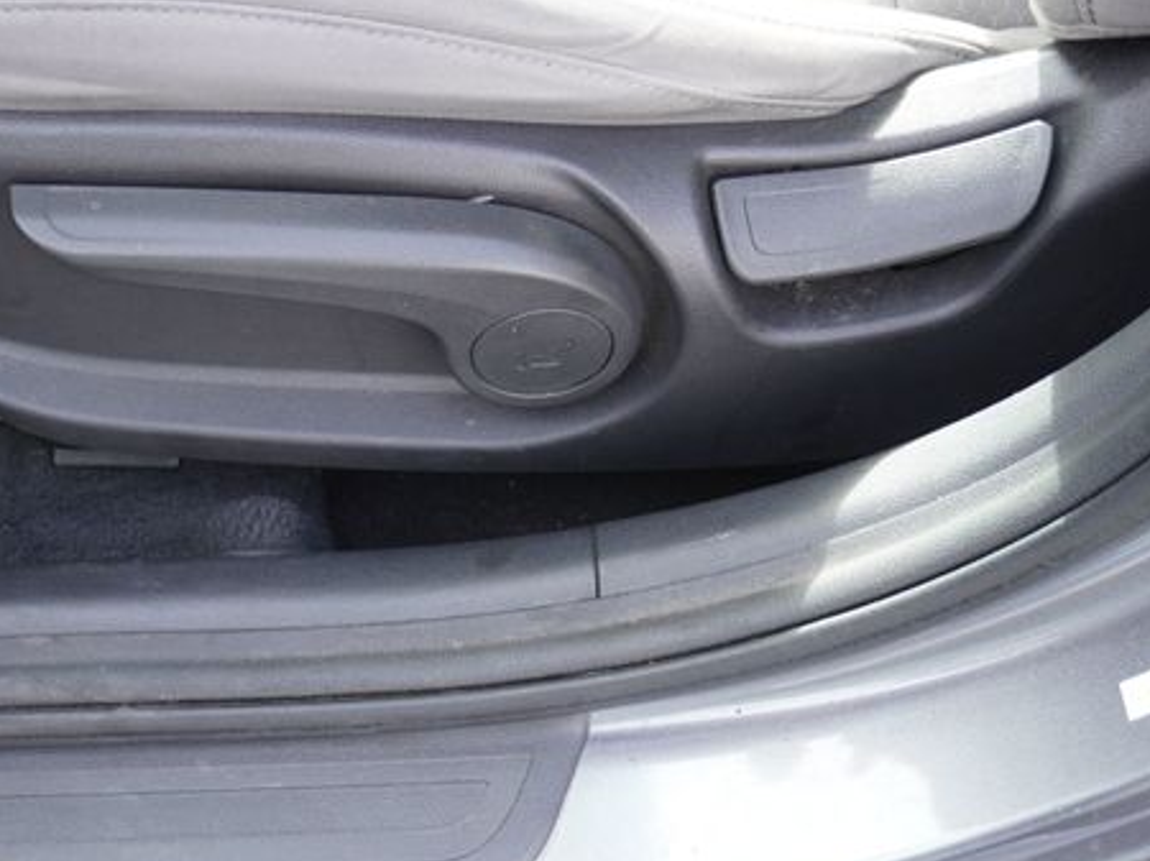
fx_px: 2115
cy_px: 409
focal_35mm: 64
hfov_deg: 30.3
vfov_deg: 23.0
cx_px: 424
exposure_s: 1/60
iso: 250
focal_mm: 31
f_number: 5
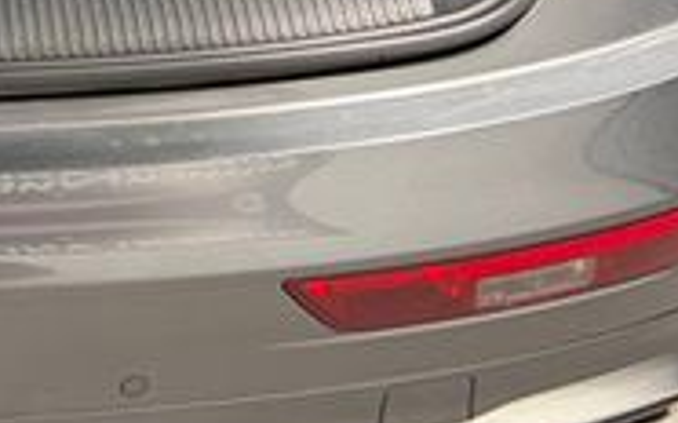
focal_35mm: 95
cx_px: -190
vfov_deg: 12.3
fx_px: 1754
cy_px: -405
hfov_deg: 20.1
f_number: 1.5
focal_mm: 5.7
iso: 400
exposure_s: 1/60
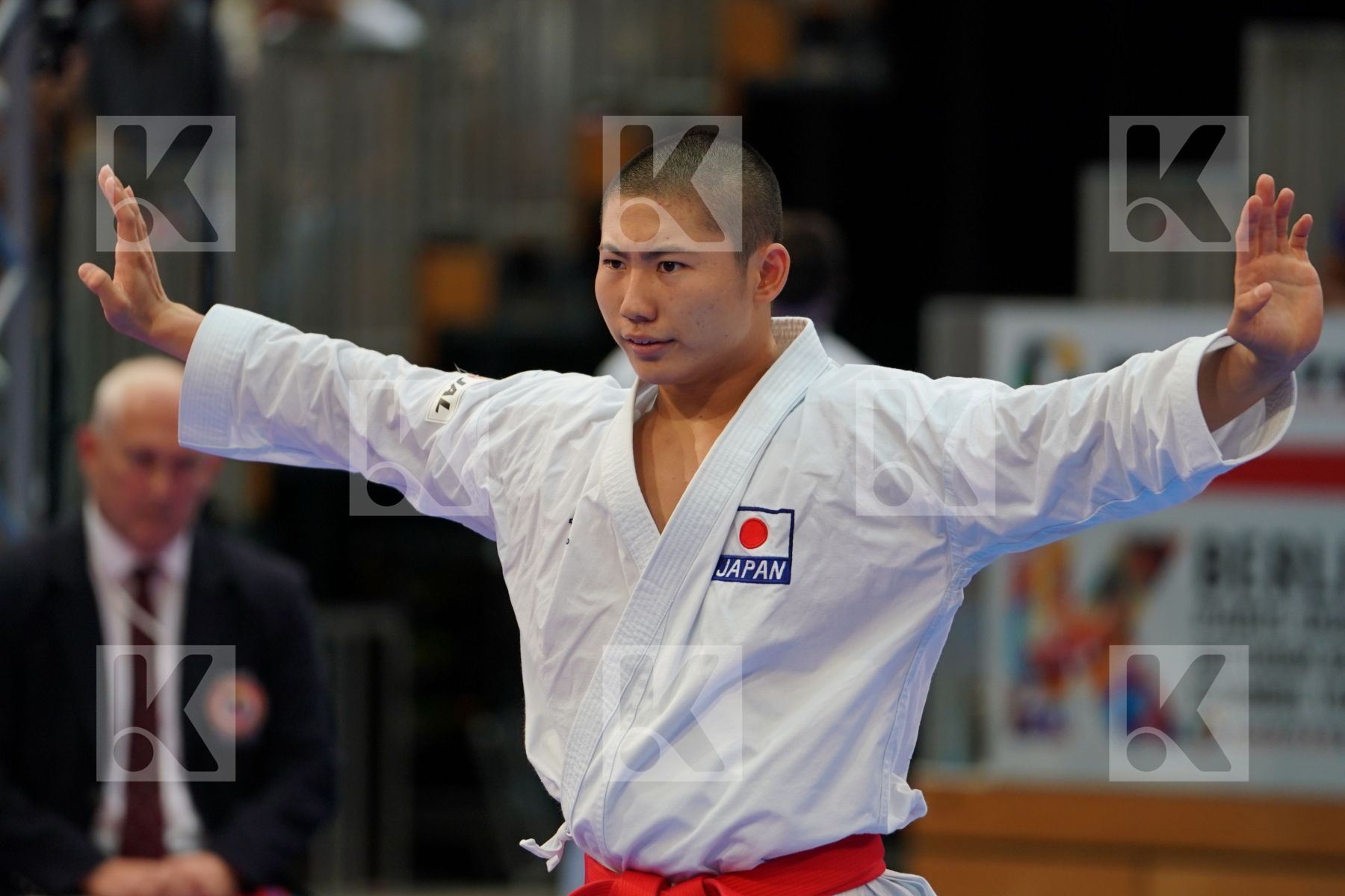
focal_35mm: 300
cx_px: 672
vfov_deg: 4.6
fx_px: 11207
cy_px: 448
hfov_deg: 6.9
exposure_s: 1/400
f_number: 2.8
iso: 640
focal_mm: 200
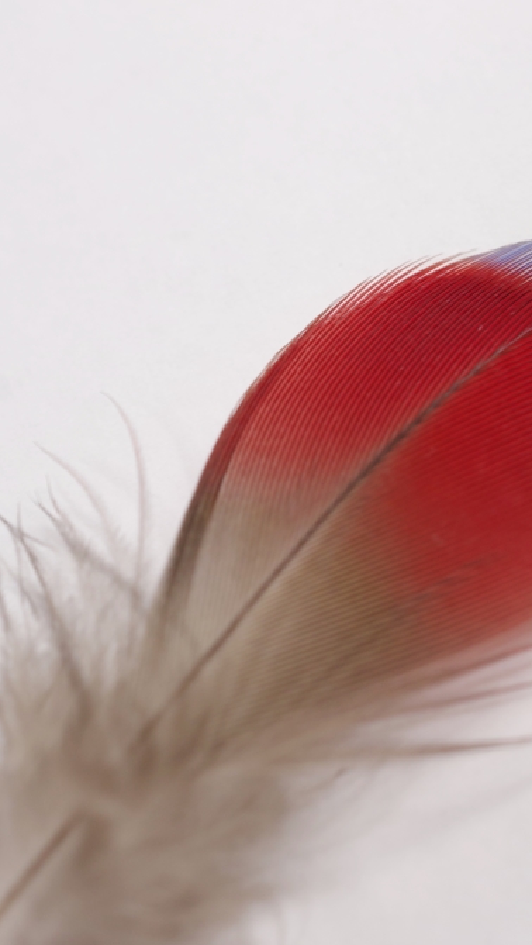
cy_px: 476
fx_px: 2079
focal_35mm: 83
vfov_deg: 25.6
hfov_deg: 14.4
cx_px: 507
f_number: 7.1
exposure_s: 1/13
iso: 400
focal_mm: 35
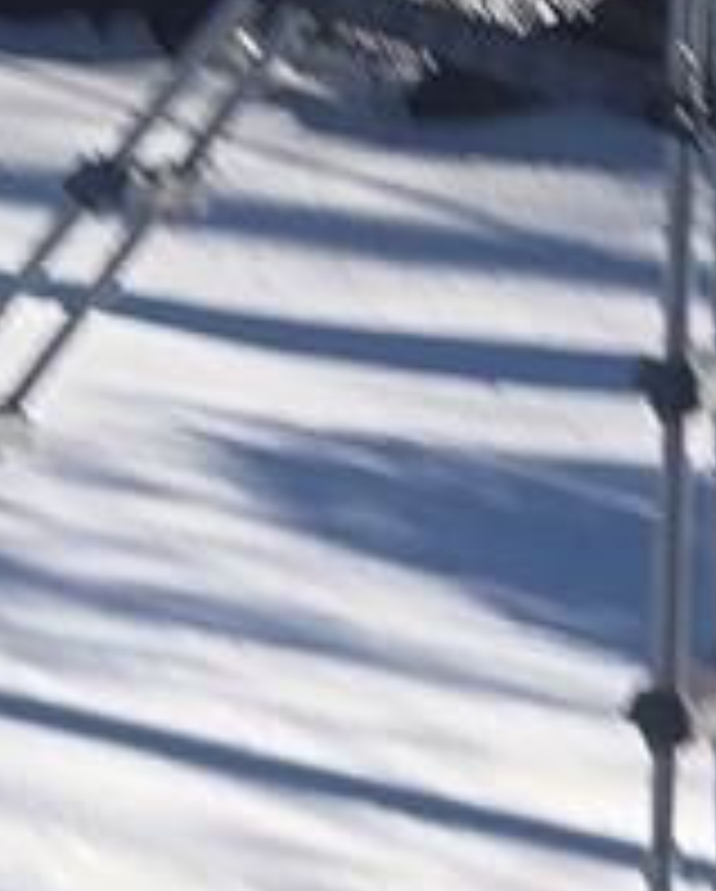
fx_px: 6131
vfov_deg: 8.3
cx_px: -2819
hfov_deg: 5.3
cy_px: -99
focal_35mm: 232
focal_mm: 6.3
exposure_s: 1/659
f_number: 1.7
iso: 12
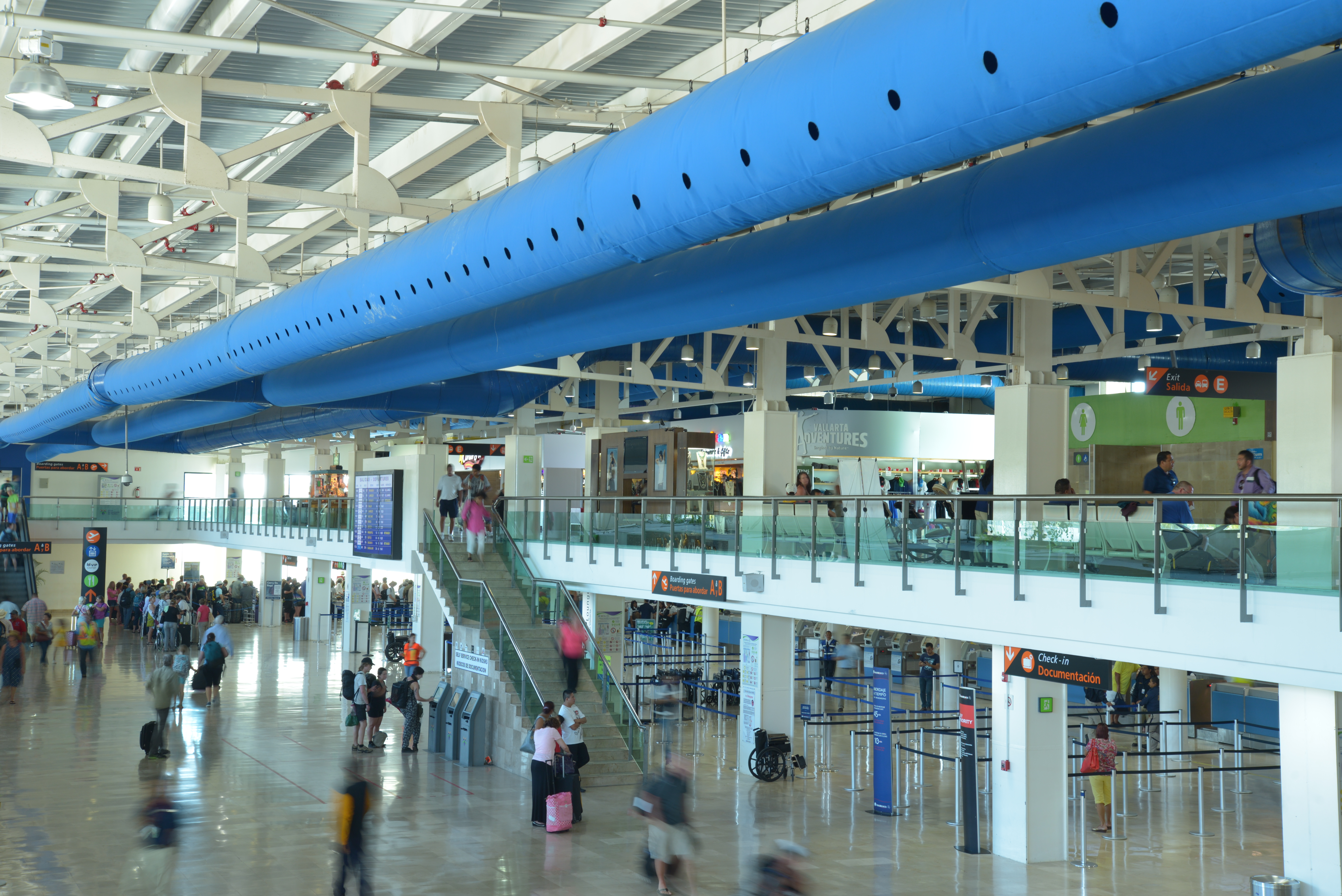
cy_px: 448
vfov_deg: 28.1
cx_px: 671
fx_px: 1790
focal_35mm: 48
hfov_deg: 41.1
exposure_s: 1/2.5
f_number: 8
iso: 200
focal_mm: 48
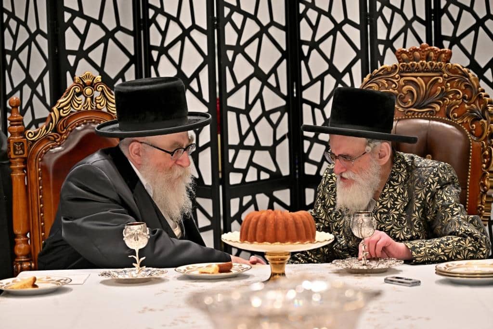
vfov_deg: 11.4
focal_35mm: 120
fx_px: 1643
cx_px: 246
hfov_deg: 17.1
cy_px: 164
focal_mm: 120
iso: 1000
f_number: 4
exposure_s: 1/200
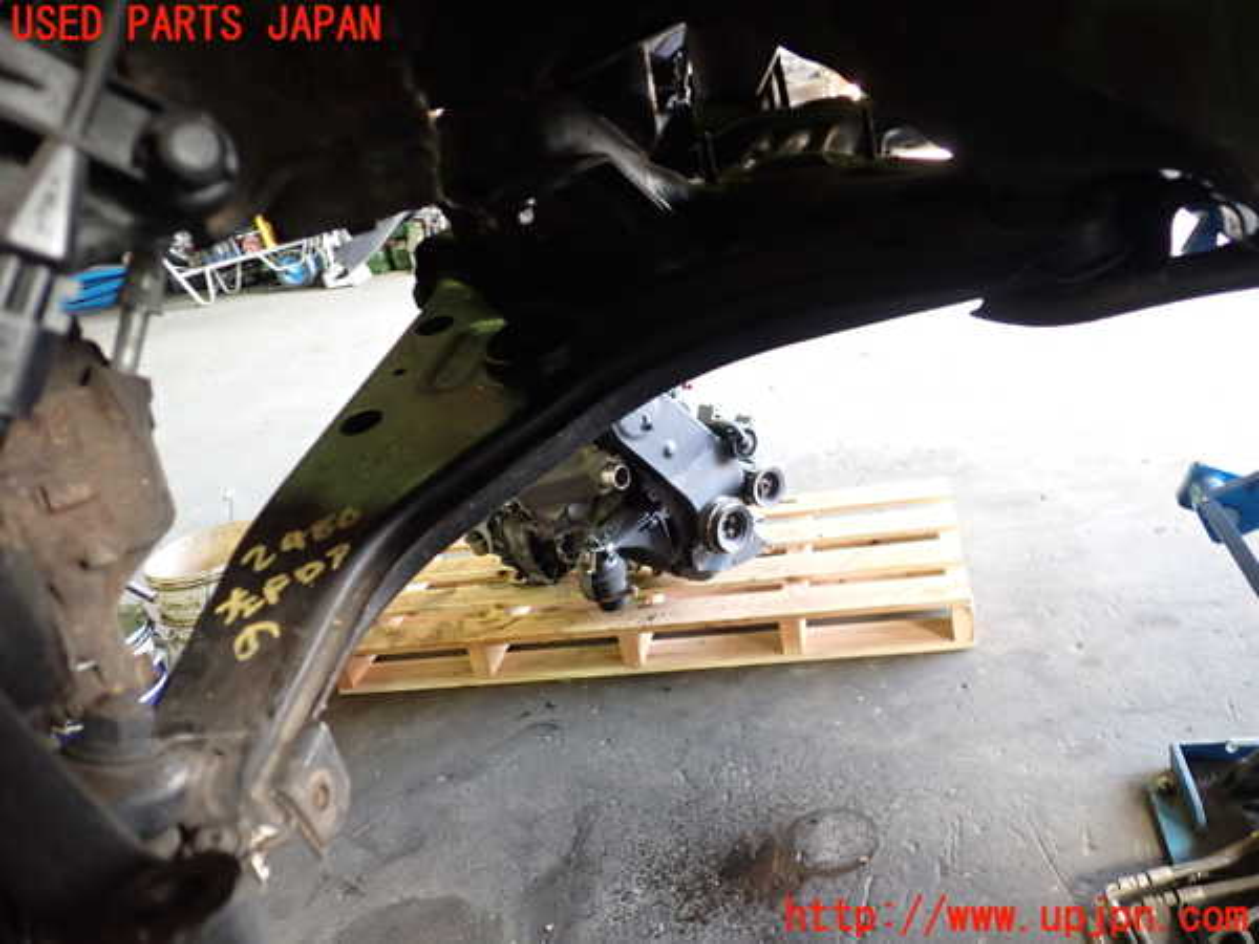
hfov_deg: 60.0
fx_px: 1091
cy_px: 472
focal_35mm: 30
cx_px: 630
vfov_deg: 46.8
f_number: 2.3
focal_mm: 5.4
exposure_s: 1/30
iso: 320
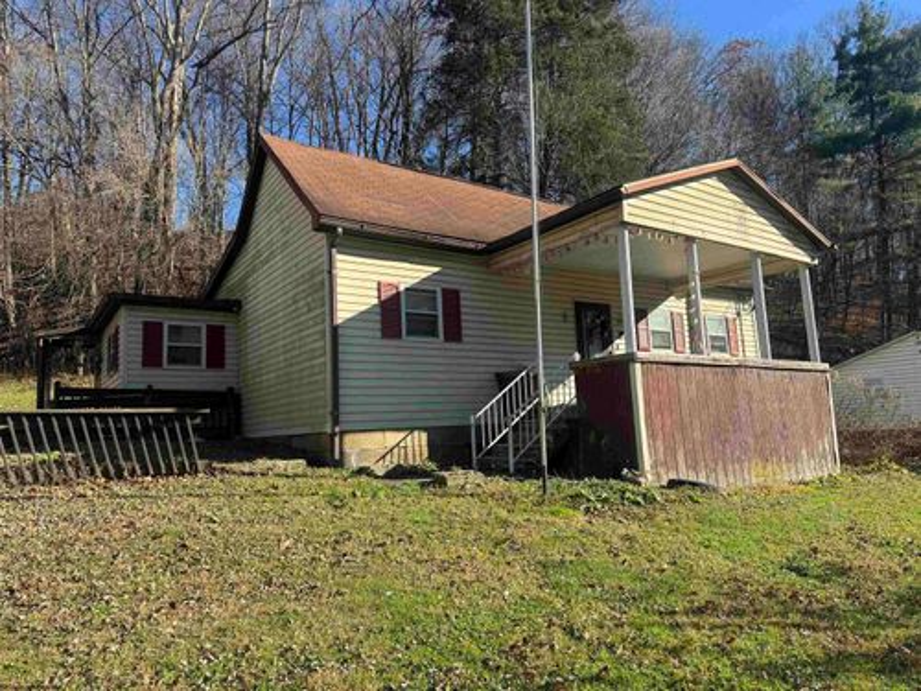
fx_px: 639
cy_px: 346
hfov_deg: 71.6
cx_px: 460
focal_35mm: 24
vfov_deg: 56.8
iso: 80
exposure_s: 1/1923
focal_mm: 6.76
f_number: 1.78
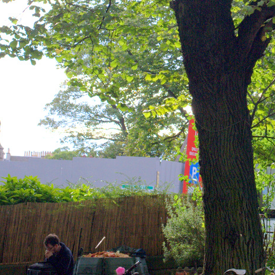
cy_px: 39
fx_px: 1312
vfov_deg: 11.9
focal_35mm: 146
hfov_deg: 11.7
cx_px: 325
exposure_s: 1/400
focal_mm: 50
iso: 800
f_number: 10
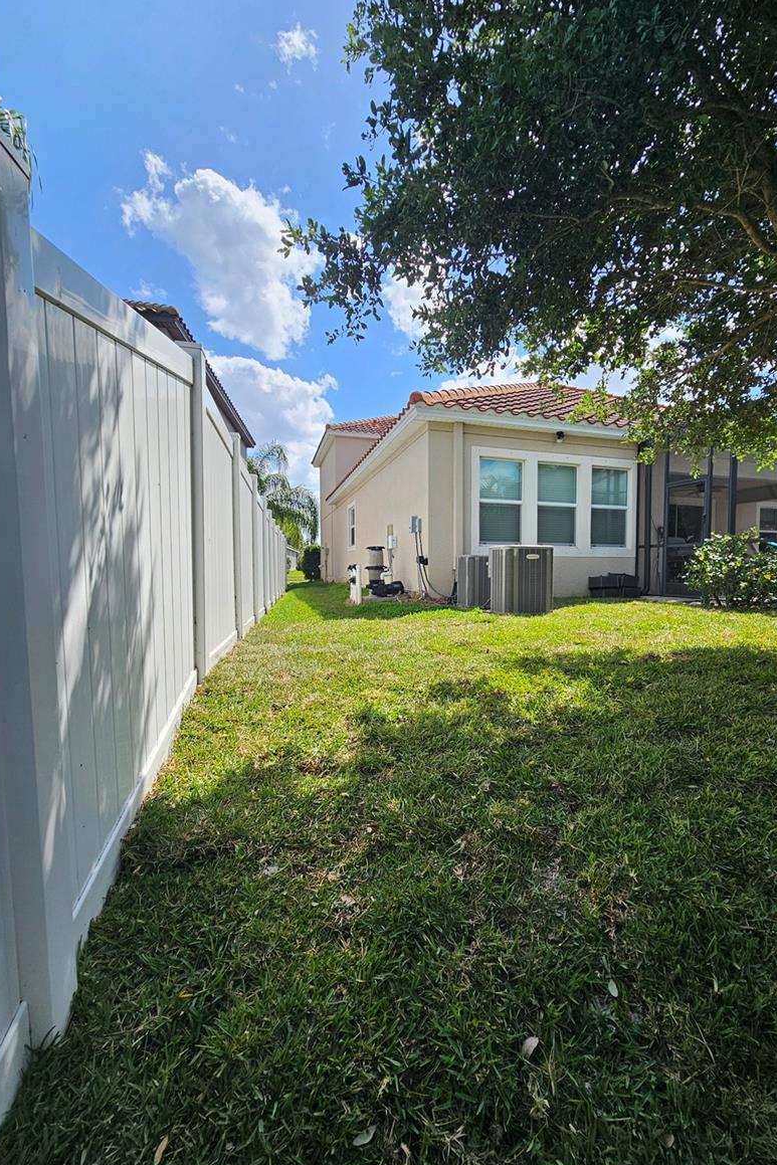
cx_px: 443
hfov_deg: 80.7
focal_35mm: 14
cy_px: 586
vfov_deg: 104.2
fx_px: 453
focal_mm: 2.2
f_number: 2.2
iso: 50
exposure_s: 1/1429
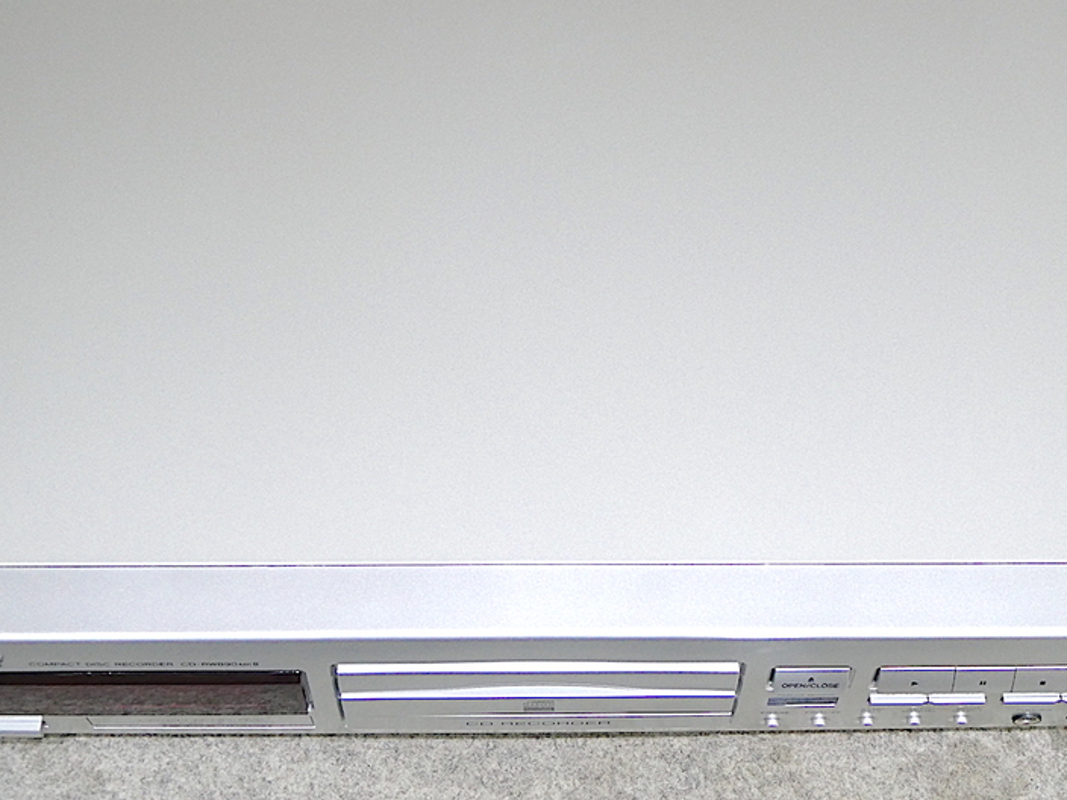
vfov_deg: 24.3
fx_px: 1849
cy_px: 279
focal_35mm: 60
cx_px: 555
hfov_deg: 32.2
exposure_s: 1/20
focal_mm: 7.8
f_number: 3.9
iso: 200
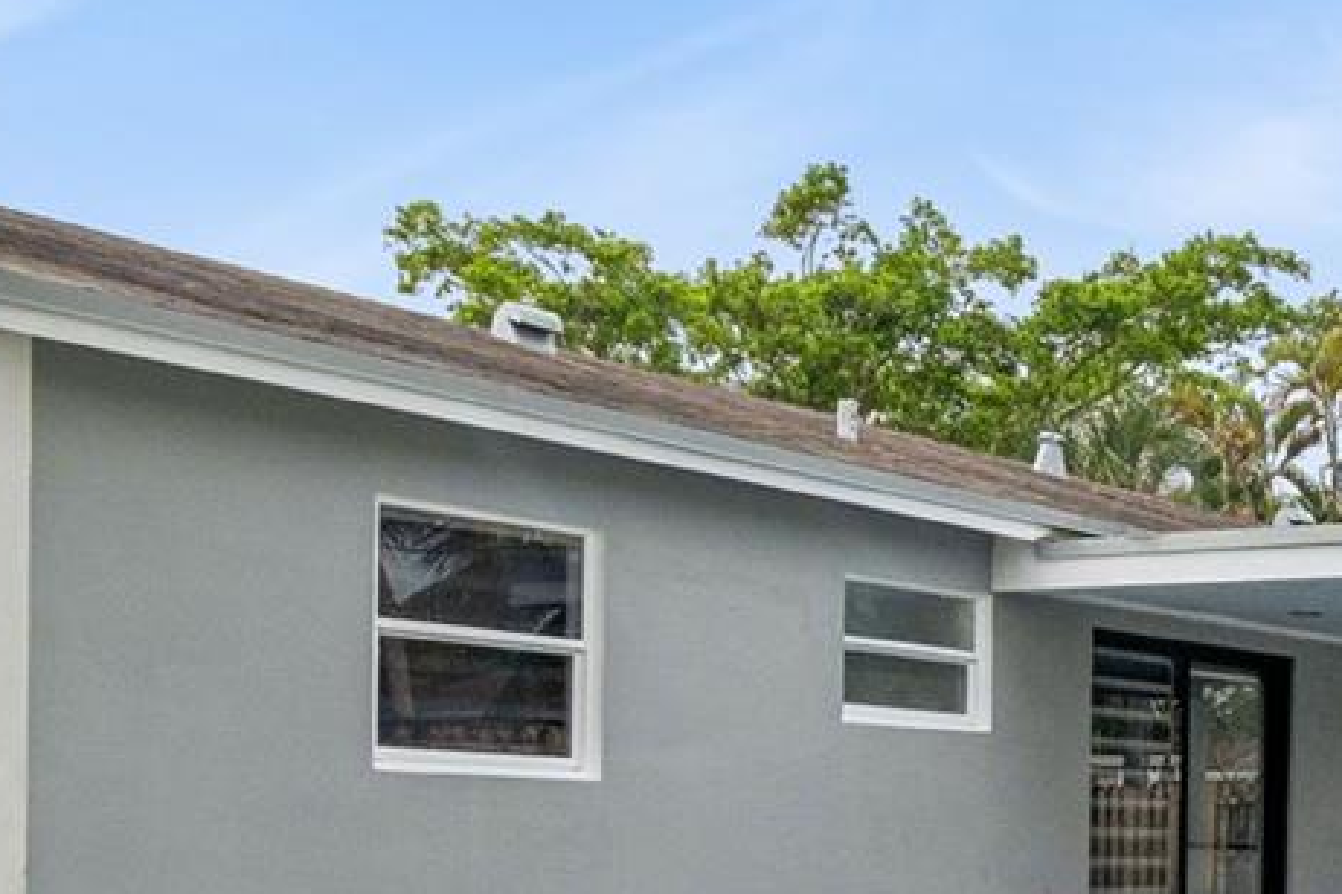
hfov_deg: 34.6
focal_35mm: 52
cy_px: 795
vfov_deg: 25.2
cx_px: 1357
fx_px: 1938
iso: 250
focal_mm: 10
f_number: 4.5
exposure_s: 1/3200
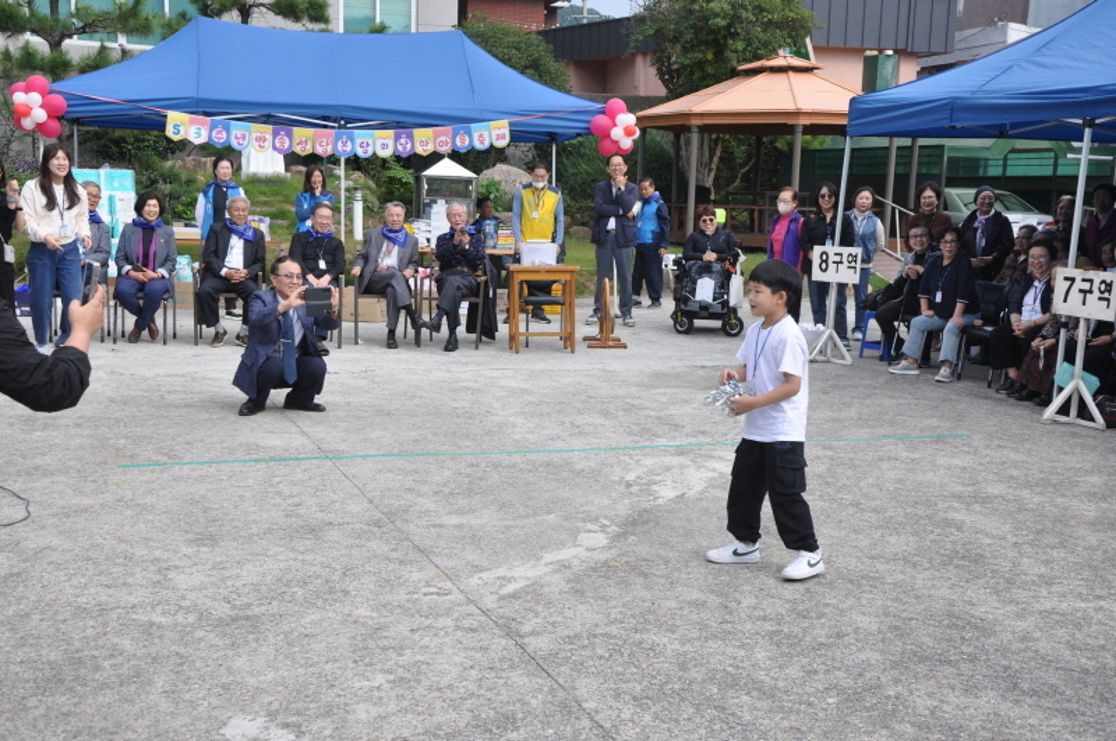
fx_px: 1393
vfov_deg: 29.8
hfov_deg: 43.7
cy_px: 370
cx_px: 558
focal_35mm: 45
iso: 200
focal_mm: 30
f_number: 8
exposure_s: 1/250
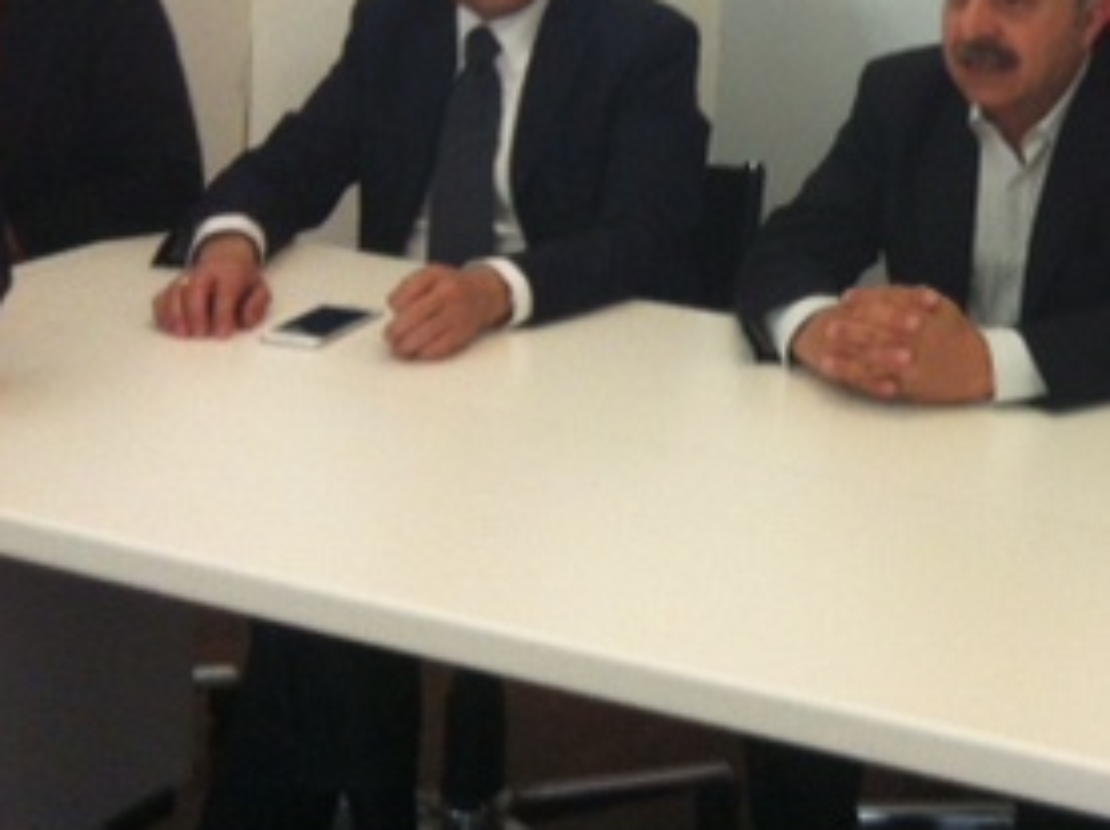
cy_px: -100
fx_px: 2594
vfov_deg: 17.5
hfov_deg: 22.9
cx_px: 1182
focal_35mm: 81
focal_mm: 3.85
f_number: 2.8
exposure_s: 1/15
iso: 100
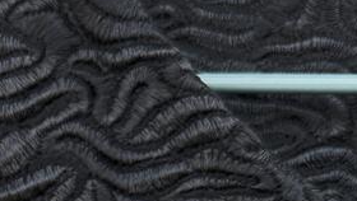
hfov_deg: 13.8
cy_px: 441
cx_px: -266
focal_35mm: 140
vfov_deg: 8.1
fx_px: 1326
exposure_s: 1/243
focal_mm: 6.76
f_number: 1.78
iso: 200
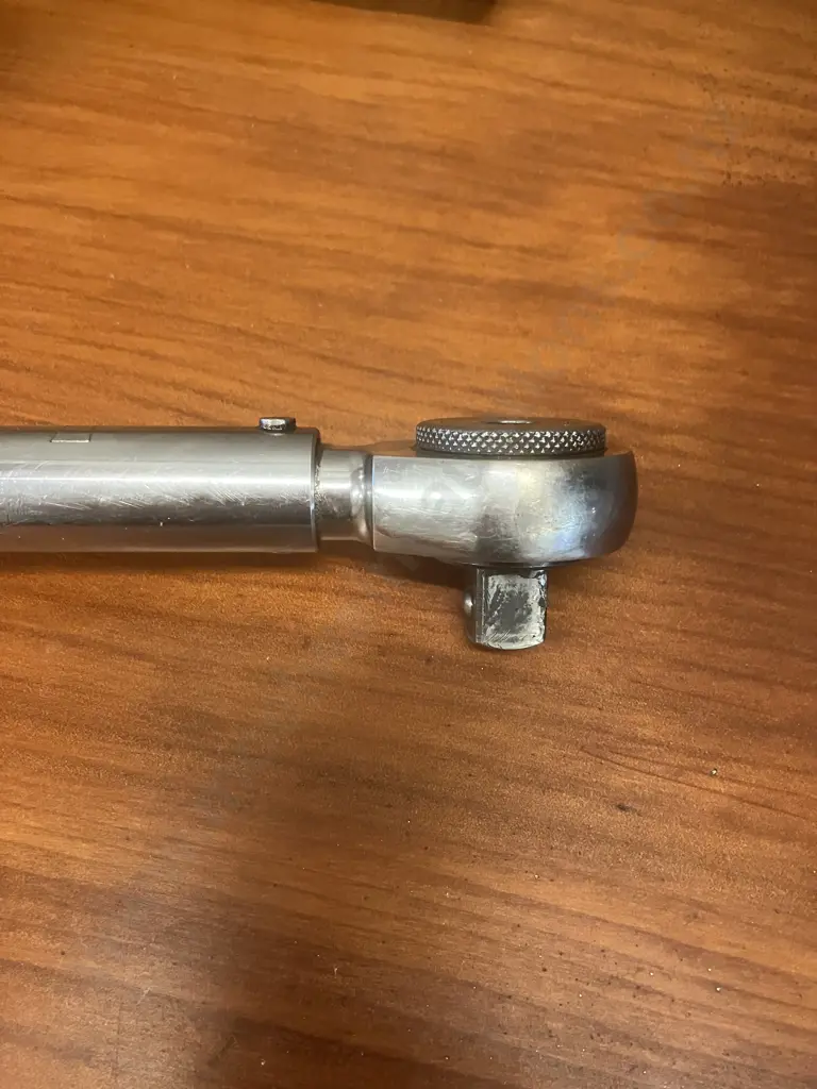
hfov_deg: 49.7
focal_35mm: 28
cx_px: 408
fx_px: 881
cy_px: 544
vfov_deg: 63.4
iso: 320
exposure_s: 1/50
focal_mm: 3.99
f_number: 1.8
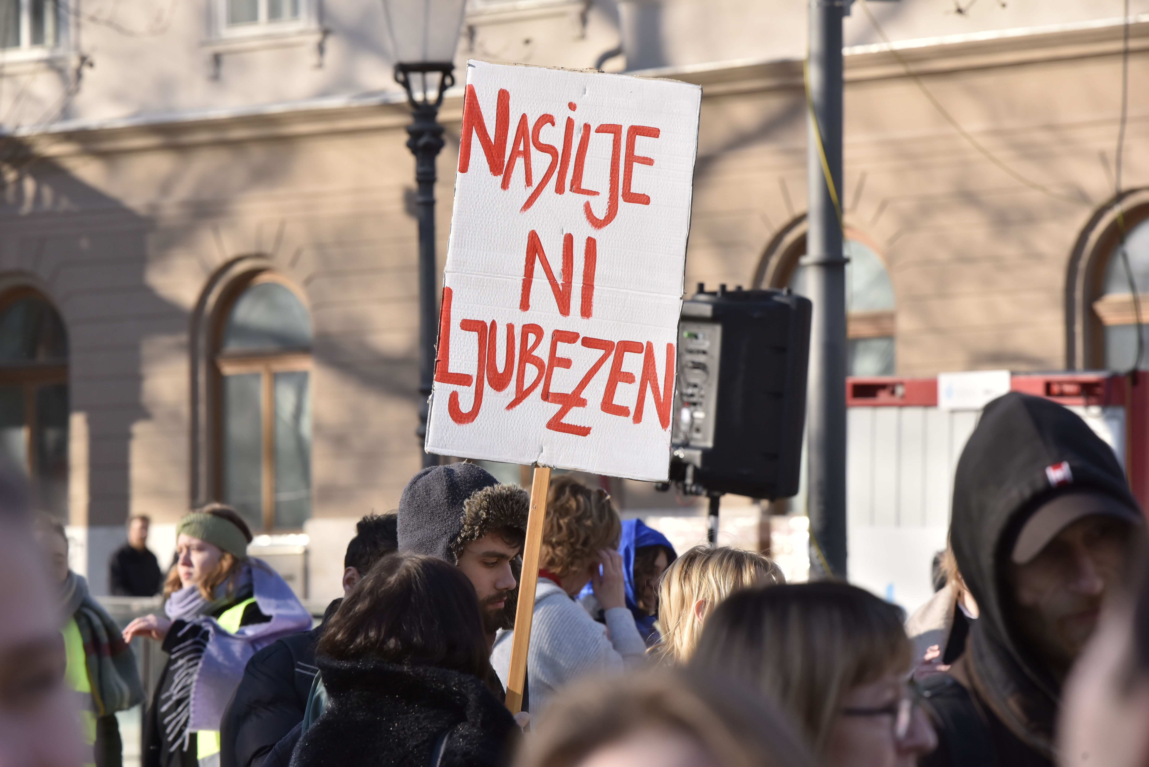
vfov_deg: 7.9
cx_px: 574
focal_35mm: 175
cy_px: 384
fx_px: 5587
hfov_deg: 11.7
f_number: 9
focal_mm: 175
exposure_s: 1/640
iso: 500
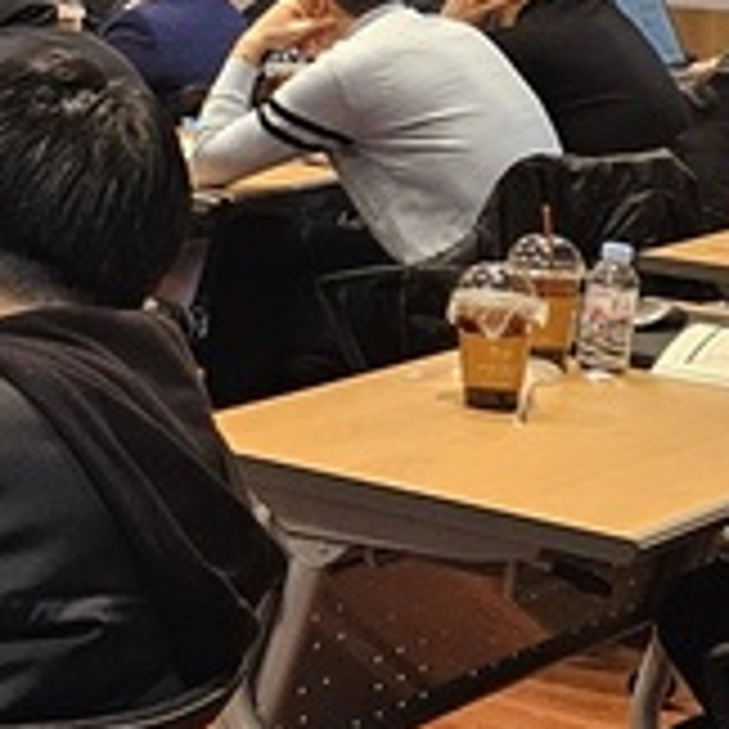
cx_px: -886
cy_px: -16
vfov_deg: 15.1
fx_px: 2692
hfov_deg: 12.7
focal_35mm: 113
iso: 250
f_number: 1.8
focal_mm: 5.4
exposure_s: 1/120
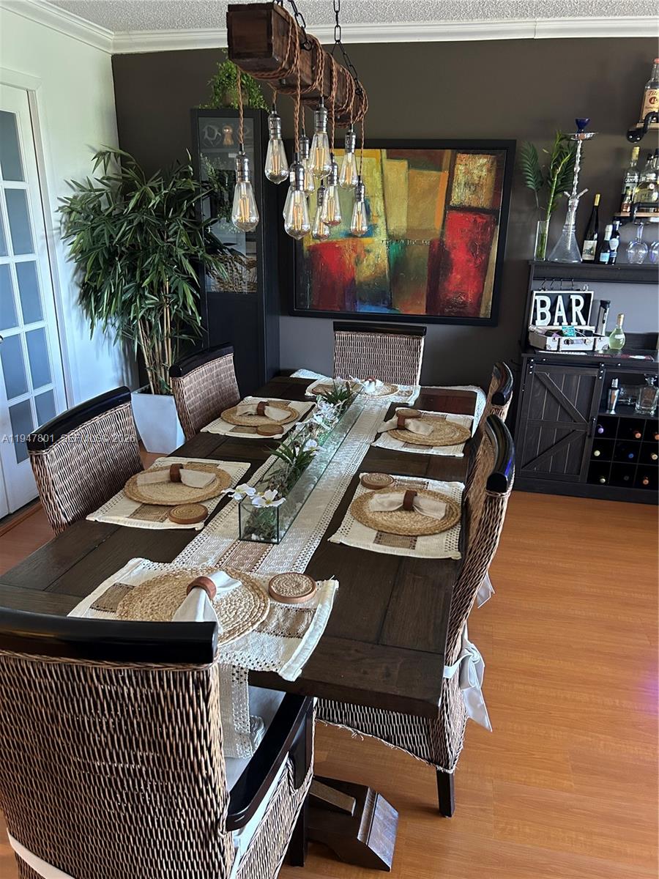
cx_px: 330
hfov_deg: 53.1
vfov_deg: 67.3
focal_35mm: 26
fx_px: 660
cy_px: 440
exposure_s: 1/40
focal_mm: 5.7
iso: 500
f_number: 1.5
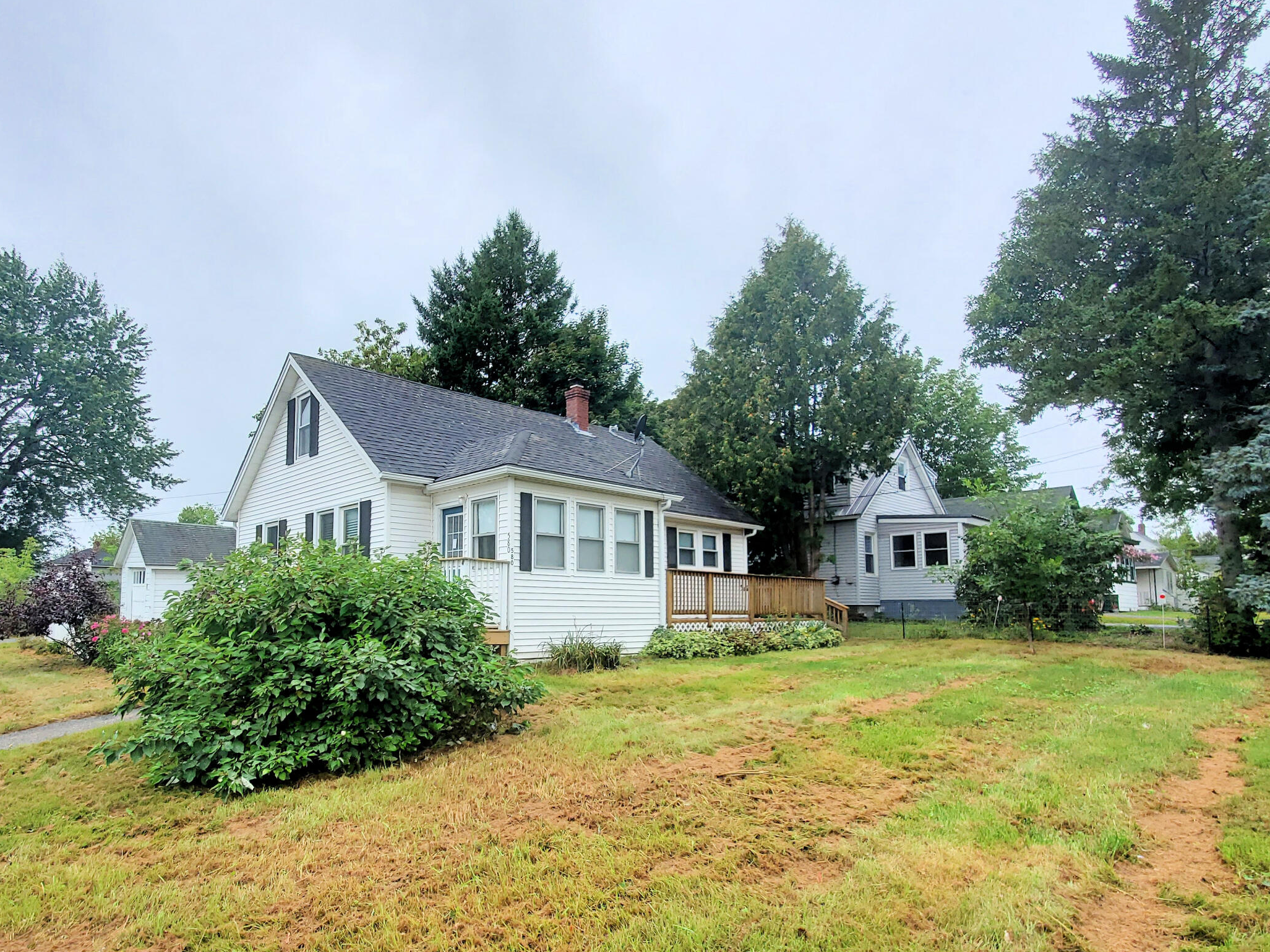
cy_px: 580
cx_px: 530
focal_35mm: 19
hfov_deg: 84.0
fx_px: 697
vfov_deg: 67.9
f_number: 2.2
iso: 50
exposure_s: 1/722
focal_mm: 1.8
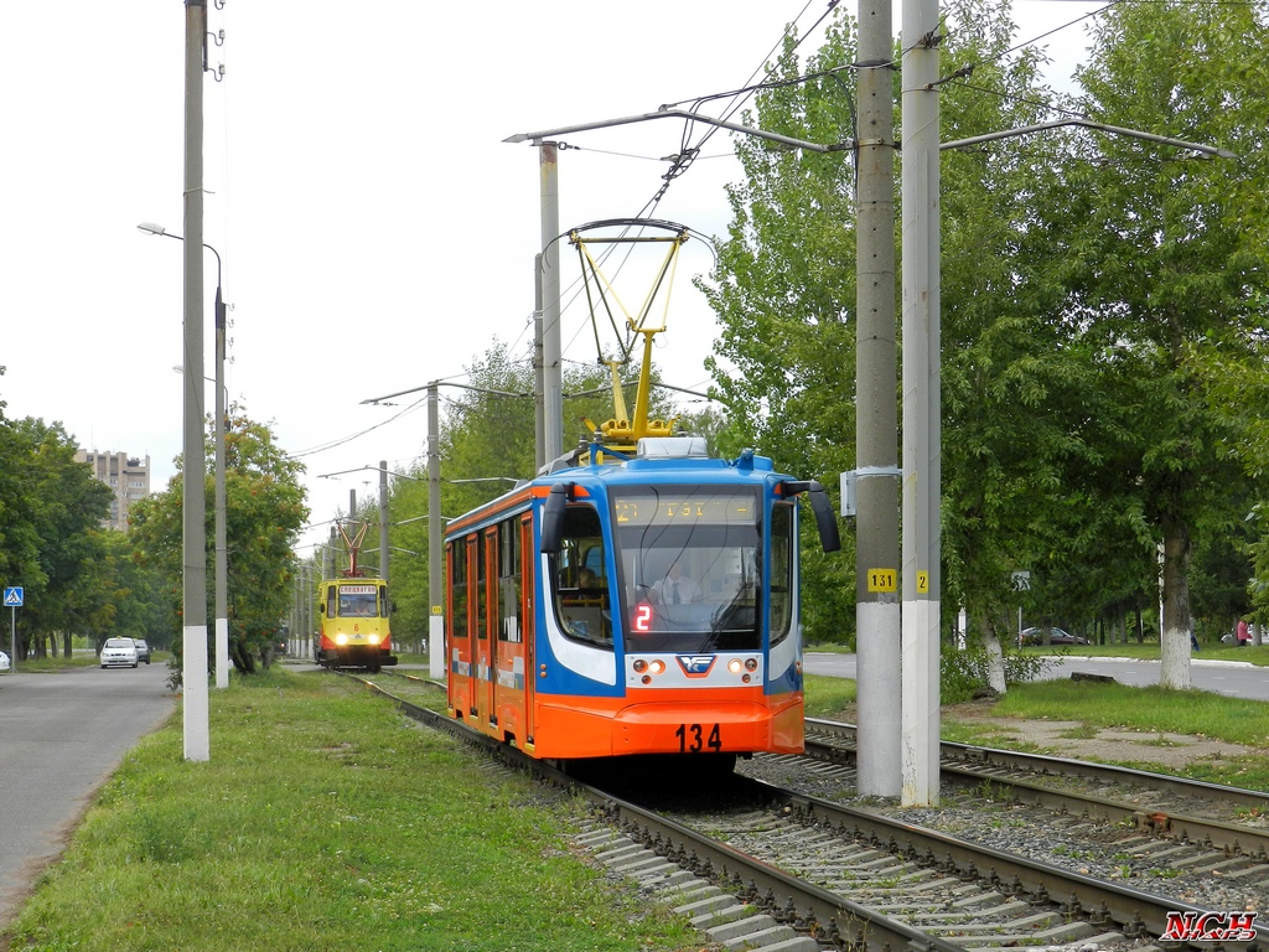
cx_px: 634
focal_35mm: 84
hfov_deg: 23.3
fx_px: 3079
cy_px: 476
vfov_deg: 17.6
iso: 160
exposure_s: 1/200
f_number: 4.4
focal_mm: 14.9
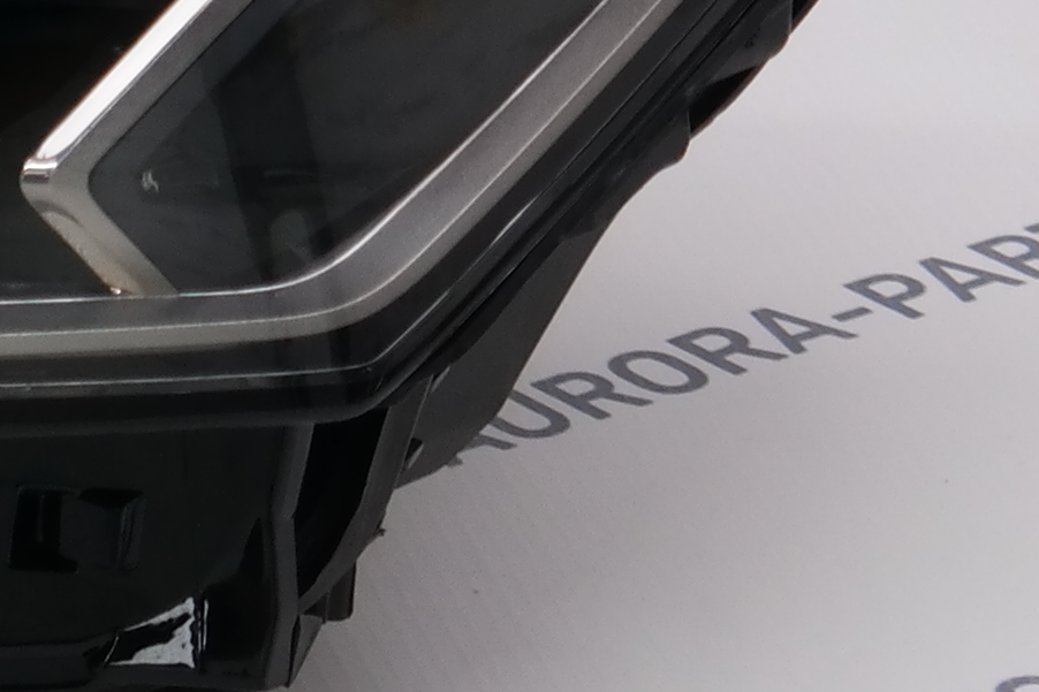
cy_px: -159
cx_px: -1013
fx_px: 8050
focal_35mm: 279
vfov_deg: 4.9
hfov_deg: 7.1
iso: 200
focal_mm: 30
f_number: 4.5
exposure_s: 1/60
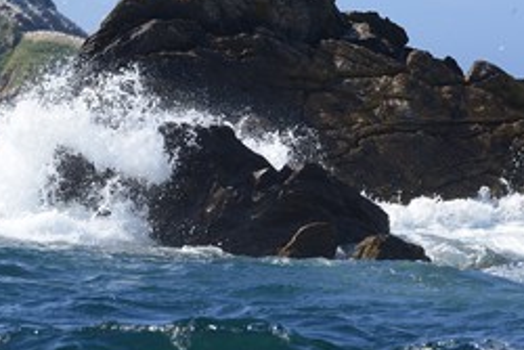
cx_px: 92
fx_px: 4893
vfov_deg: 4.1
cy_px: 78
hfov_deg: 6.1
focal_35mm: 336
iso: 800
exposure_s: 1/1000
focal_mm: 200
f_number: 11
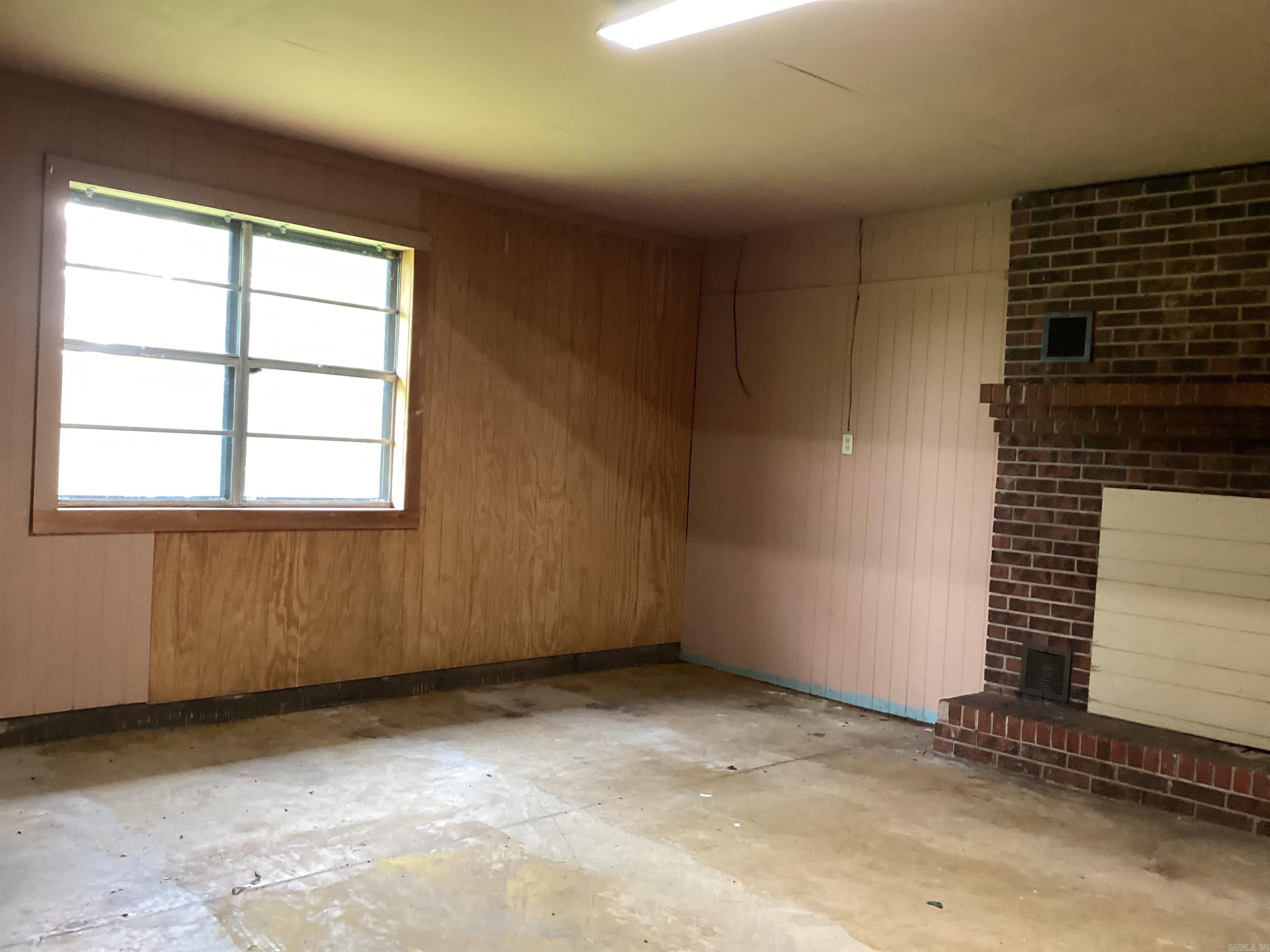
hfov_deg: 58.4
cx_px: 635
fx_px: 1137
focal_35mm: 31
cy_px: 476
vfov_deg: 45.4
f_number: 2.4
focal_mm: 3.3
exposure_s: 1/40
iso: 250
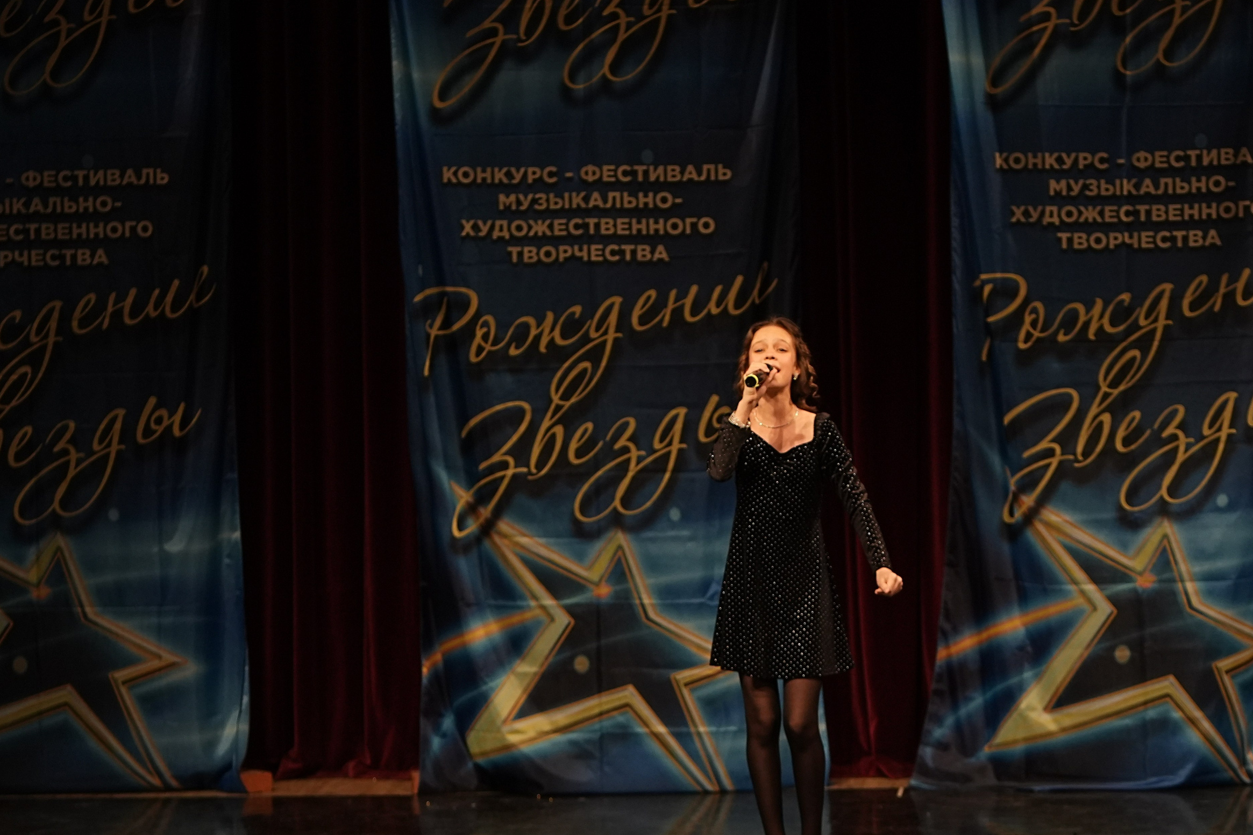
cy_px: 445
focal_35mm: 189
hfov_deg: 10.9
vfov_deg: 7.3
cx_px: 639
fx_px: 6577
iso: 1600
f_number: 2.8
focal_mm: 115
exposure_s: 1/500
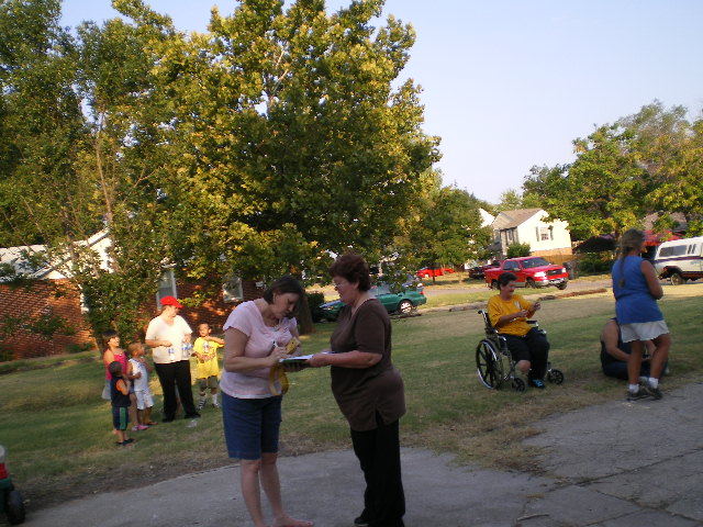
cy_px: 264
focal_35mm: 38
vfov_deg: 37.7
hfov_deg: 49.0
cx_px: 352
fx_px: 772
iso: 64
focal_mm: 6.3
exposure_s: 1/200
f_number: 3.1
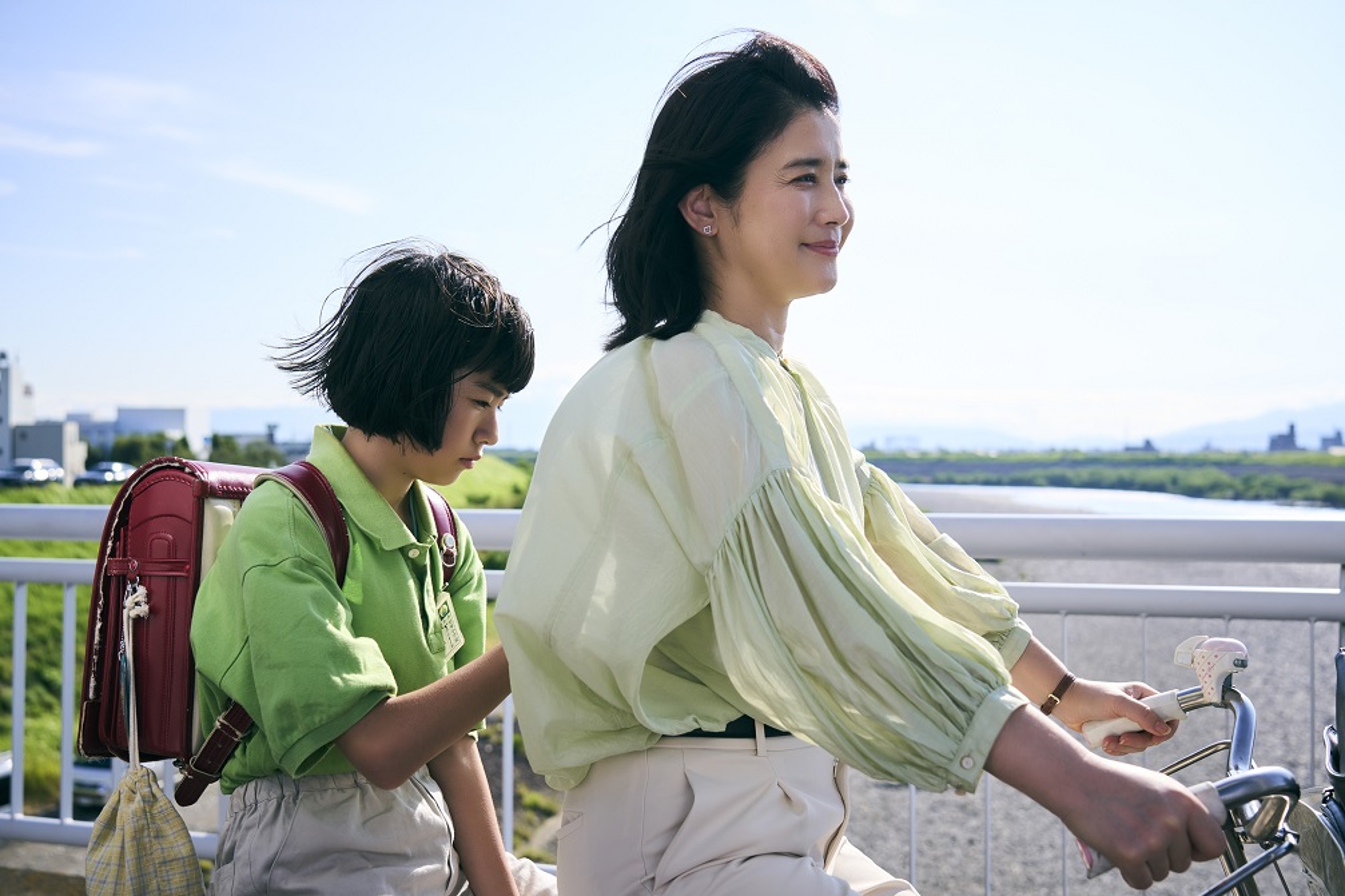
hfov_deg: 48.5
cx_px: 672
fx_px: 1494
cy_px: 448
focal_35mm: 40
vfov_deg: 33.4
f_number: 5
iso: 200
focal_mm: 40
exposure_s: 1/1000
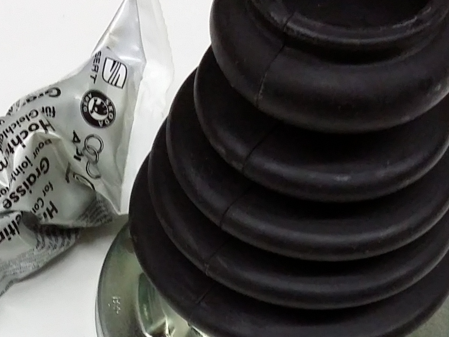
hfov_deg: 21.1
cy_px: 393
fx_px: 1206
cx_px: 186
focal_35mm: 93
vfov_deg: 15.4
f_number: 2.4
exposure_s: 1/20
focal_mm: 3.4
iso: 160
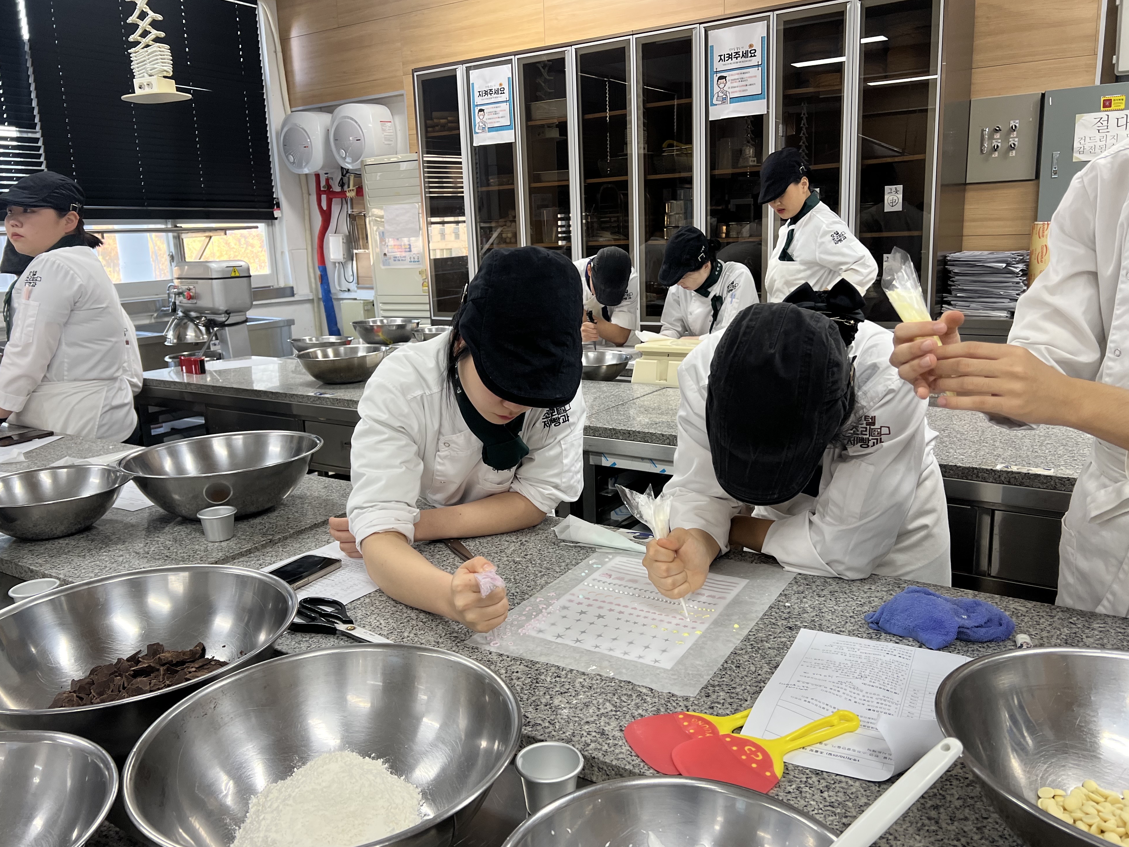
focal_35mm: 27
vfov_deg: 51.4
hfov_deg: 65.3
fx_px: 881
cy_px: 426
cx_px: 551
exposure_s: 1/120
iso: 125
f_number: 1.5
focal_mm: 5.7
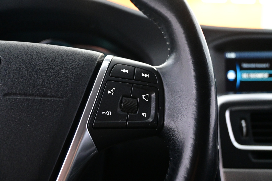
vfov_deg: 40.8
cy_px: 90
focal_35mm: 32
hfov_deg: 58.3
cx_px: 136
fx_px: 244
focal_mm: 21.5
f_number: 4
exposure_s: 1/30
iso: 3600
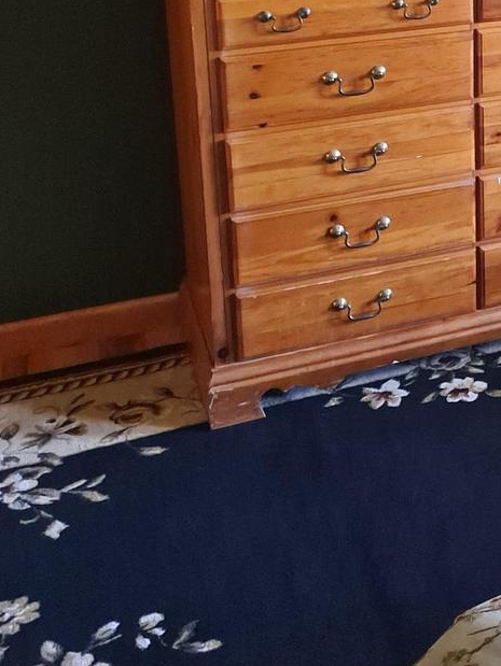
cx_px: 604
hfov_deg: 21.9
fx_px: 1195
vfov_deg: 29.2
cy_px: 5
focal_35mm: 62
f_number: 2
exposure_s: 1/20
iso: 1000
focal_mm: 4.6
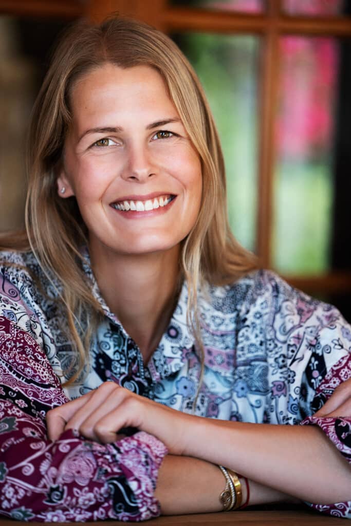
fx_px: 1974
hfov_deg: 10.2
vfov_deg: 15.2
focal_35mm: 135
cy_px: 263
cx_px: 176
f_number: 2.8
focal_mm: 135
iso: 800
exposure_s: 1/500
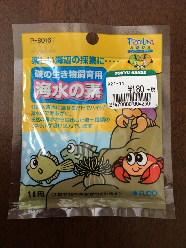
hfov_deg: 48.2
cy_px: 124
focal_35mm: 29
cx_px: 93
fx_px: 208
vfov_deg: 61.7
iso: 64
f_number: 2.2
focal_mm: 4.15
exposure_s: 1/15
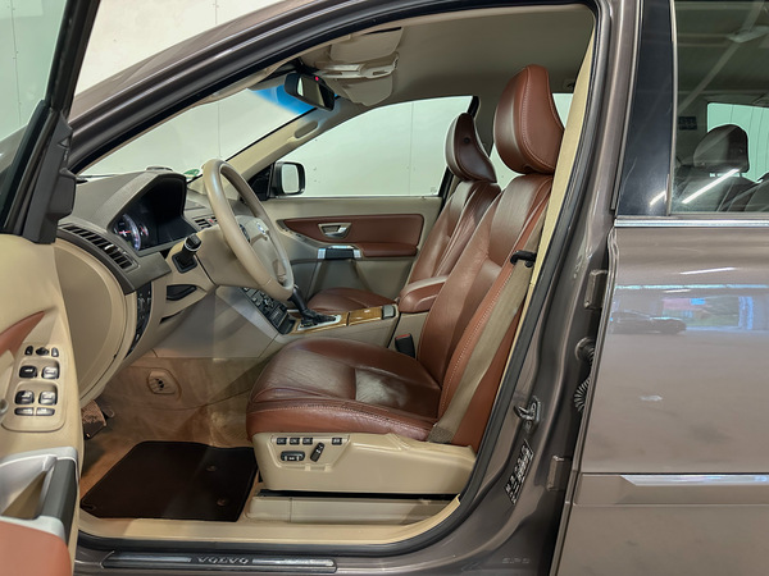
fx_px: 533
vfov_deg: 56.8
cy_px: 288
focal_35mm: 24
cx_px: 384
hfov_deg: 71.6
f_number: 1.78
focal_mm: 6.86
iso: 800
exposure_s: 1/50
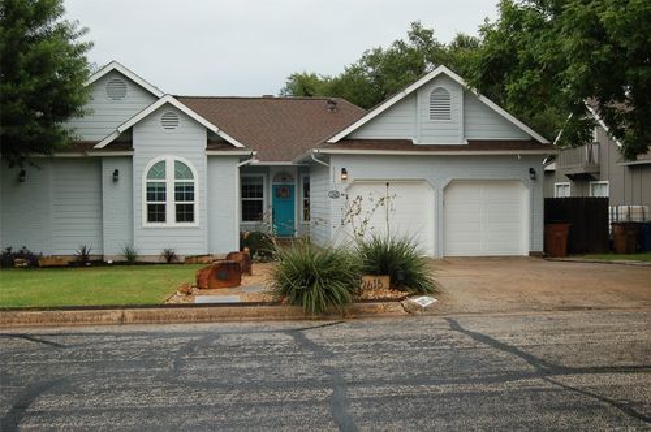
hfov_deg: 46.5
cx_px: 326
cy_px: 216
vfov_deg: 31.8
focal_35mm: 42
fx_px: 759
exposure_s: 1/125
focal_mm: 28
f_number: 9
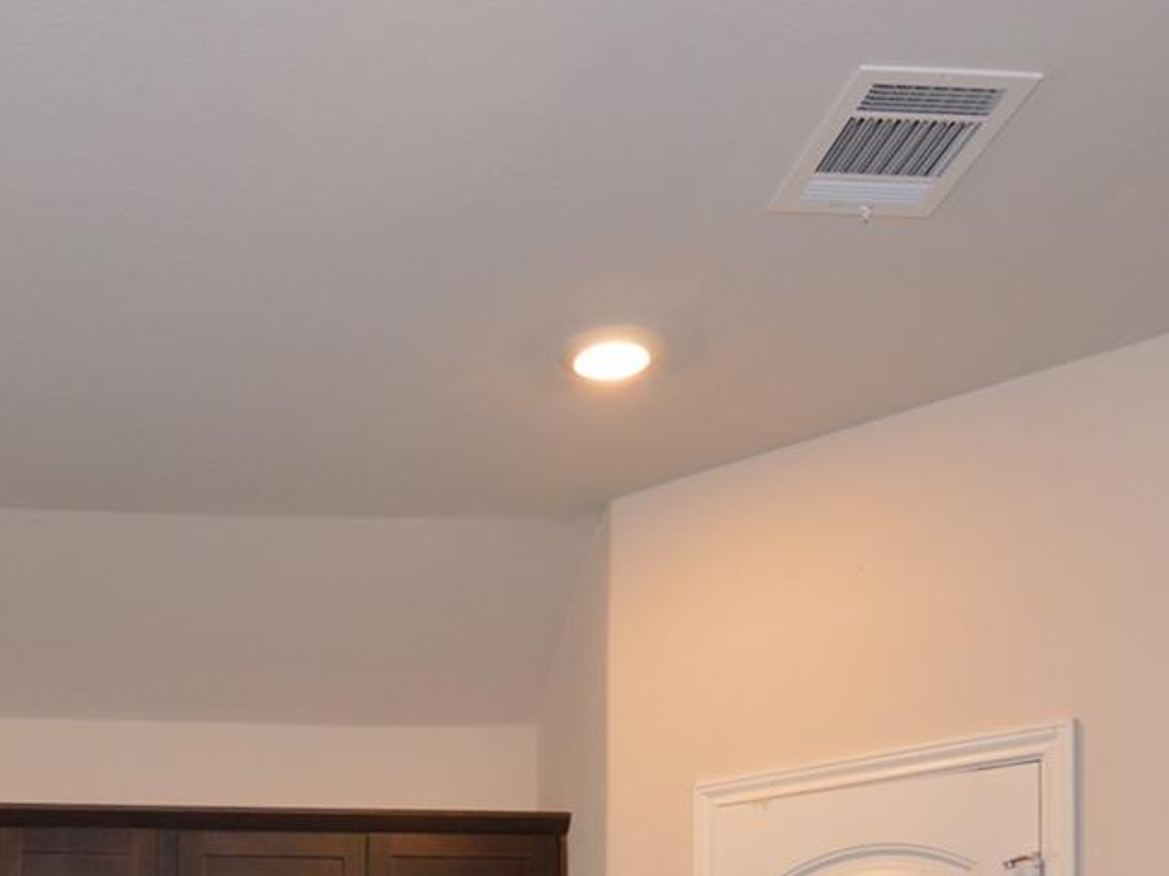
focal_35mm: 52
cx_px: 236
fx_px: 1741
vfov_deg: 23.8
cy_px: 1230
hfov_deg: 35.9
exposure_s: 1/60
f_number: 4
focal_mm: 11
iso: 400
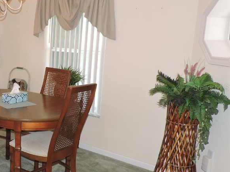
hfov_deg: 41.7
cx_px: 29
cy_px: 87
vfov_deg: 34.4
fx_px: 279
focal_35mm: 42
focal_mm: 4.3
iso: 200
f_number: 3.3
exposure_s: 1/30
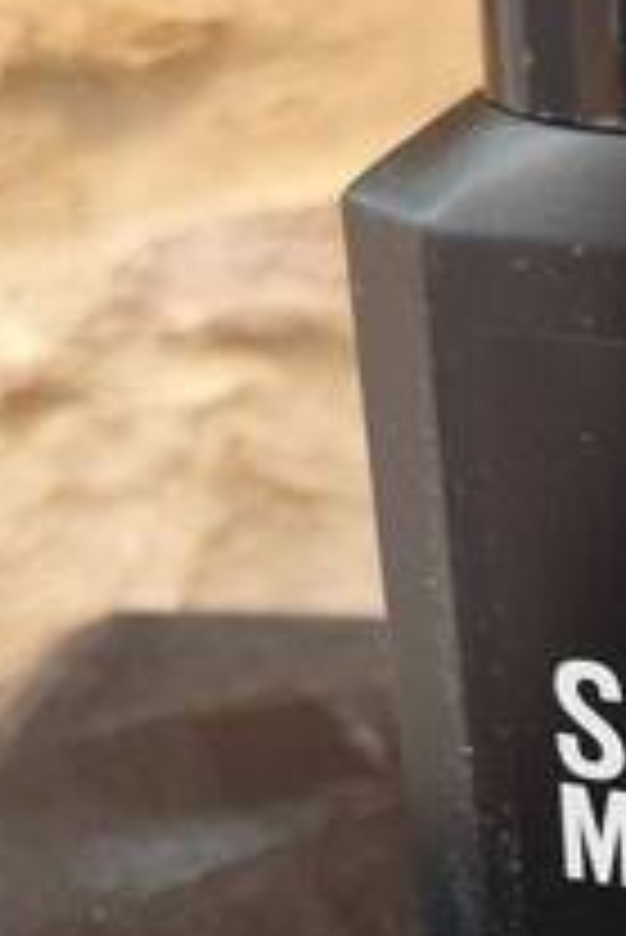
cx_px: 910
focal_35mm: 69
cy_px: 873
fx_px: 1797
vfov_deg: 27.9
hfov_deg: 17.9
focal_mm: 6.19
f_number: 1.65
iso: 800
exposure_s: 1/33.3
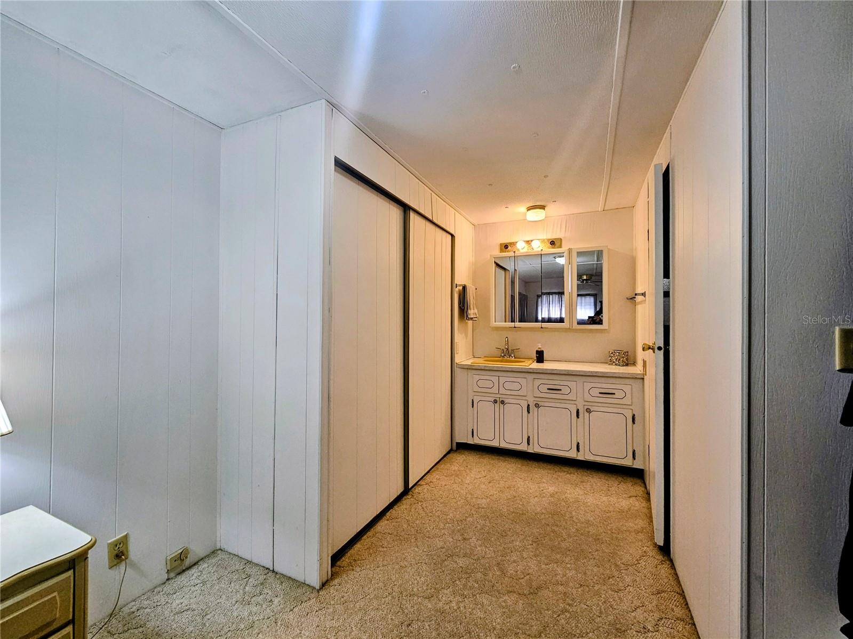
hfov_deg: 106.2
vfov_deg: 89.9
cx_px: 426
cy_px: 320
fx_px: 320
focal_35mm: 13
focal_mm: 2.2
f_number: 2.2
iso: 200
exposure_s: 1/60
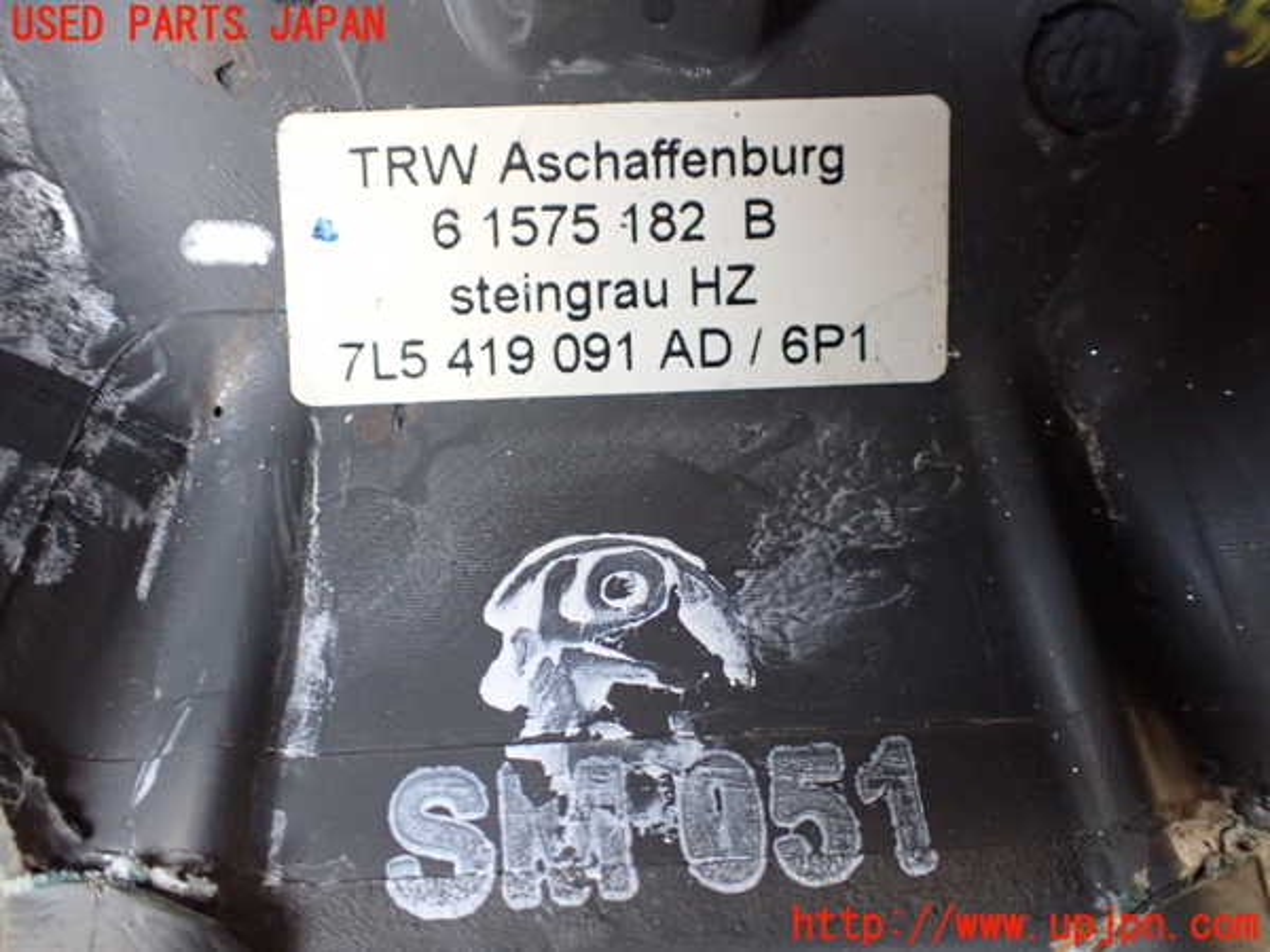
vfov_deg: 46.8
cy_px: 476
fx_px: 1101
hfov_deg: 60.0
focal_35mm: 30
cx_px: 635
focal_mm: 5.4
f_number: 2.3
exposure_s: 1/40
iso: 800
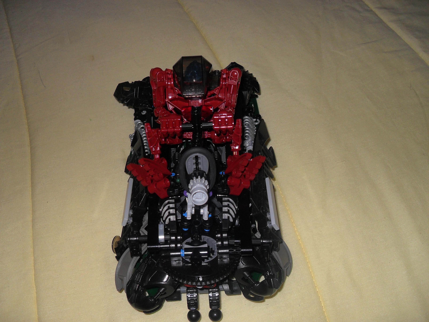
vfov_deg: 40.7
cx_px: 214
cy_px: 161
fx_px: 434
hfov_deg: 52.6
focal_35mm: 35
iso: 100
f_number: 8.9
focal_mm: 6.2
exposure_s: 1/45
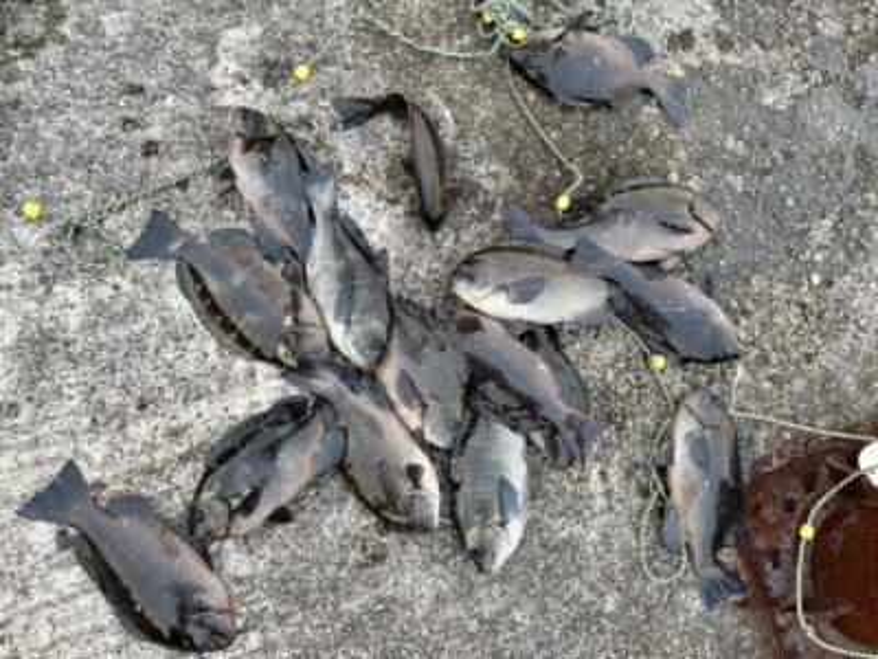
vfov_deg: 53.1
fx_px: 659
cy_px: 330
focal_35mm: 26
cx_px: 439
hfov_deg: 67.3
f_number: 1.6
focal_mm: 5.96
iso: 125
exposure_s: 1/65
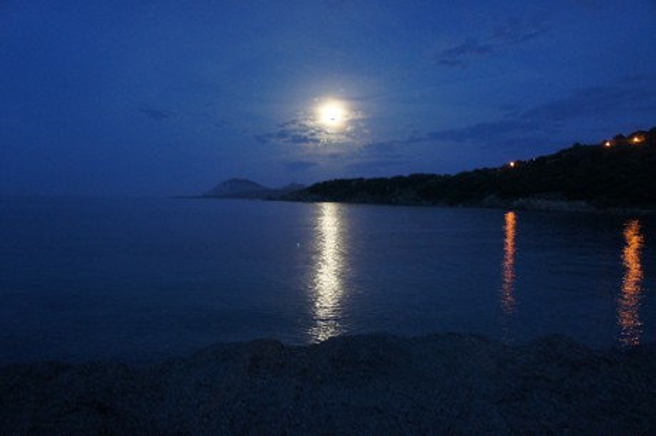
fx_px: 492
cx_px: 328
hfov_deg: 67.4
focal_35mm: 27
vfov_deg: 47.9
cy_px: 218
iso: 1600
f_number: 3.5
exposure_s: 1/2.5
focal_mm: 18
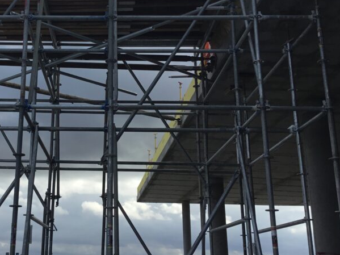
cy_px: 93
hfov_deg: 35.5
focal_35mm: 53
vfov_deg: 27.4
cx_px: 89
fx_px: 520
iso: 25
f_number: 2.4
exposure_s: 1/1072
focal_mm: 3.3
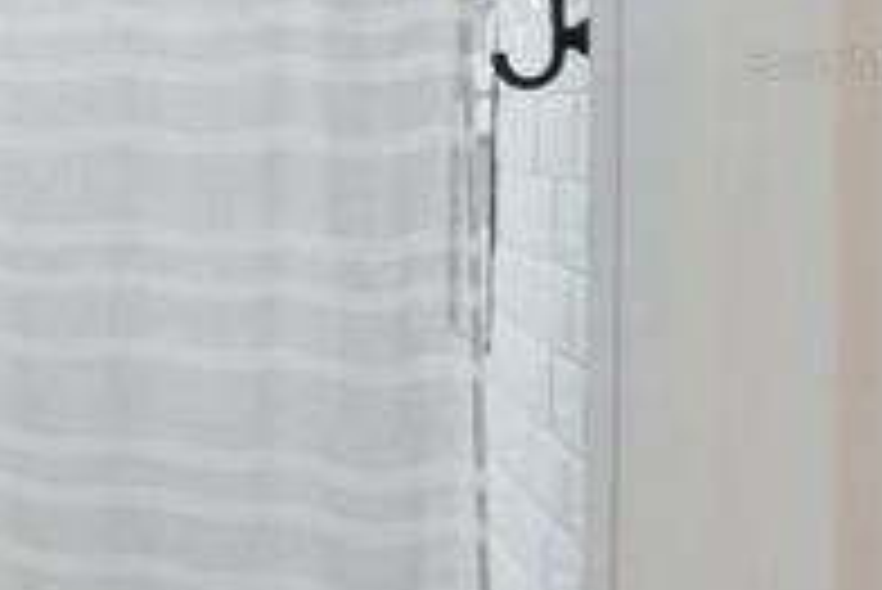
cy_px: 63
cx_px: -659
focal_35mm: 54
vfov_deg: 24.4
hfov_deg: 22.9
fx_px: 1324
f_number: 9
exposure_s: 1/30
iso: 125
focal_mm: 10
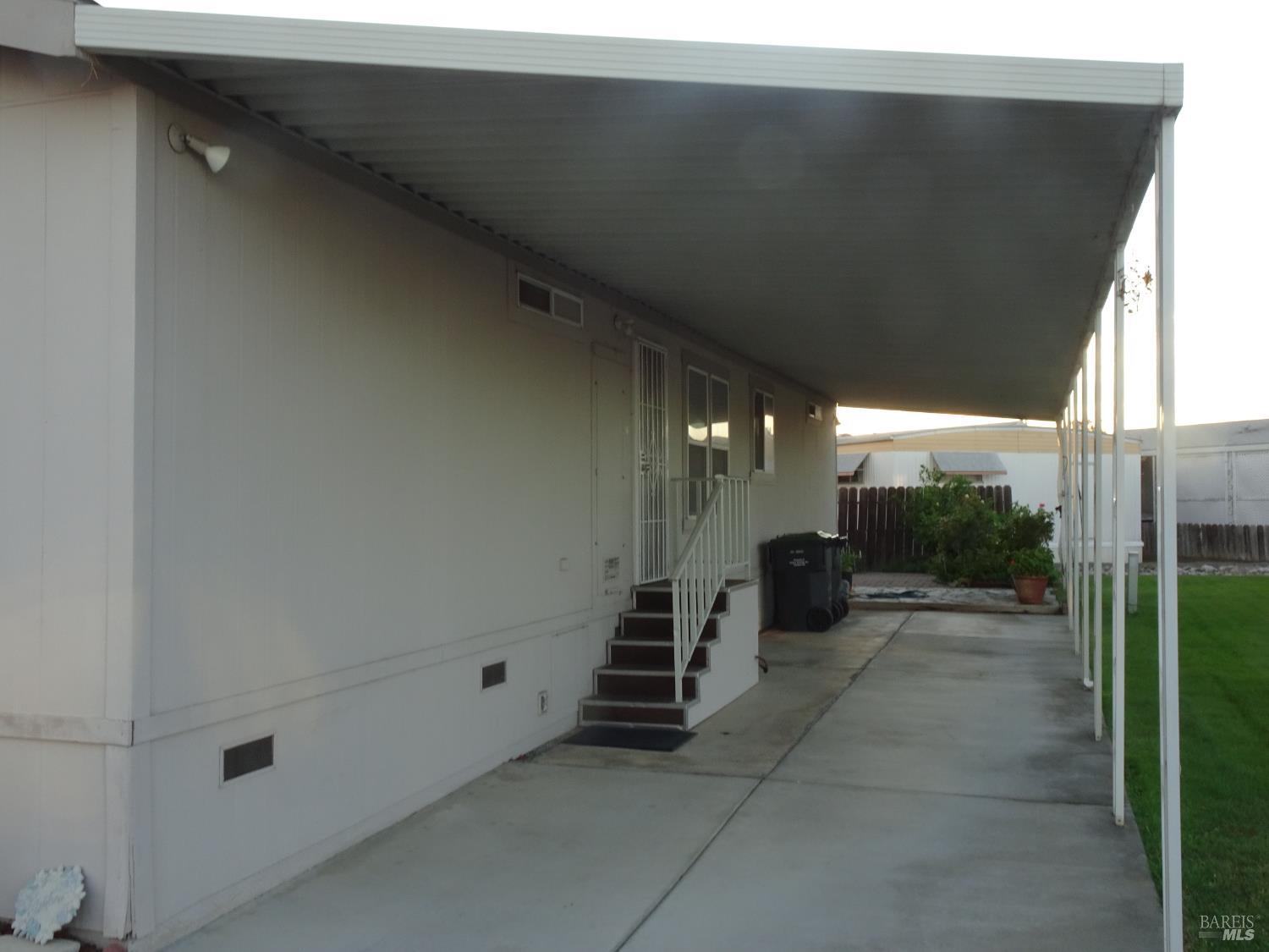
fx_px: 1173
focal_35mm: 32
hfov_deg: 56.8
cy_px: 476
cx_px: 634
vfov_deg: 44.2
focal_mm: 5.43
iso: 100
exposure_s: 1/40
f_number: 4
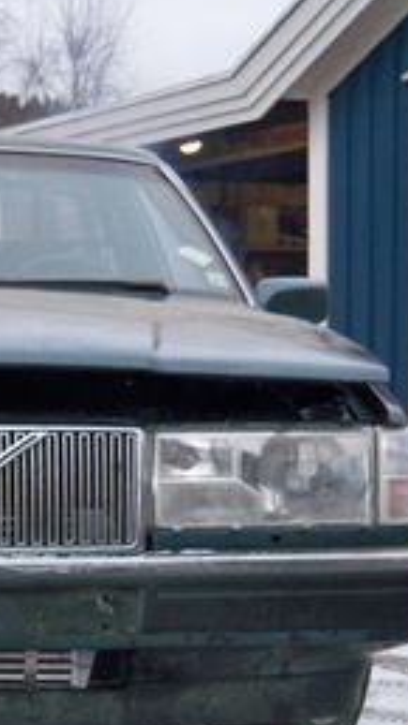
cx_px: -45
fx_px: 1848
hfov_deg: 12.4
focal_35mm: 96
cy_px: 555
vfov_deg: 22.0
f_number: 3.1
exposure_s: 1/40
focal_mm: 7.9
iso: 125
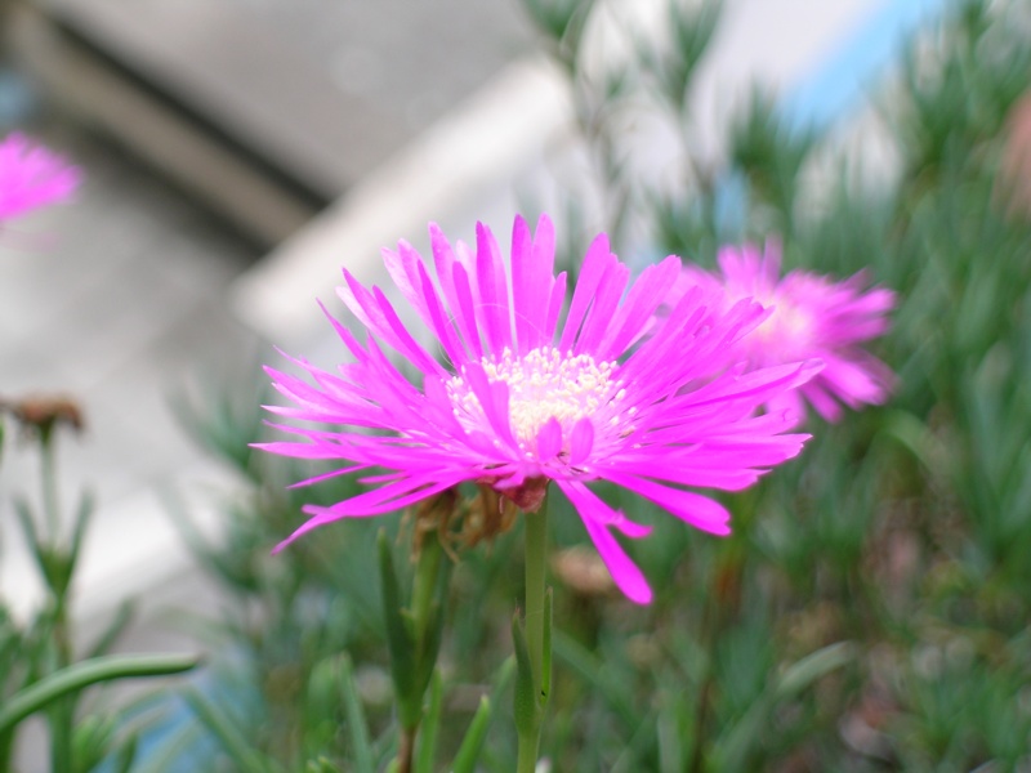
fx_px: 3038
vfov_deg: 14.5
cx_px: 516
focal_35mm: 102
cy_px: 386
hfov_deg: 19.3
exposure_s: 1/99
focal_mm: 21.1
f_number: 4.4
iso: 50
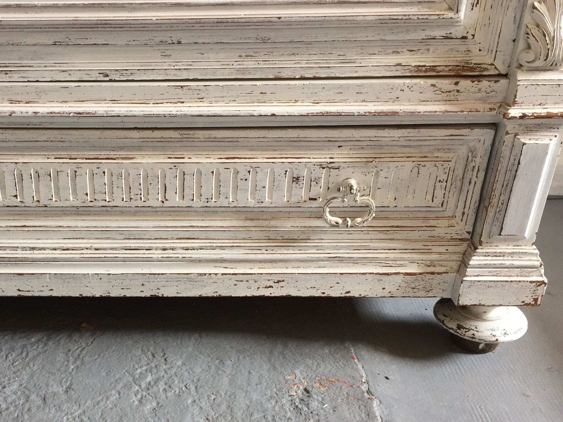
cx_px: 160
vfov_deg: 32.5
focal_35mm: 44
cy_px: 296
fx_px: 716
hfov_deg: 42.0
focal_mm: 4.15
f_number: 2.2
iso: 100
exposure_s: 1/33
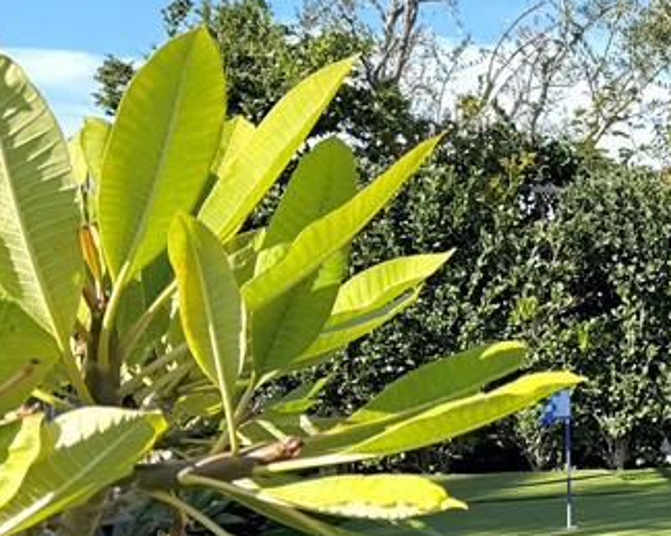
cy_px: 364
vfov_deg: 20.6
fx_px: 1469
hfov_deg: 22.5
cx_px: 915
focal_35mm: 74
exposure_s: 1/2801
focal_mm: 6.76
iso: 80
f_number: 1.78
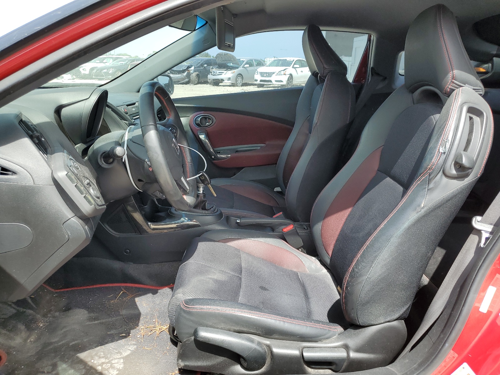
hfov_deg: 67.3
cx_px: 250
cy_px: 188
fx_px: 376
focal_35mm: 26
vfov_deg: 53.1
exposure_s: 1/714
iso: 50
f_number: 1.5
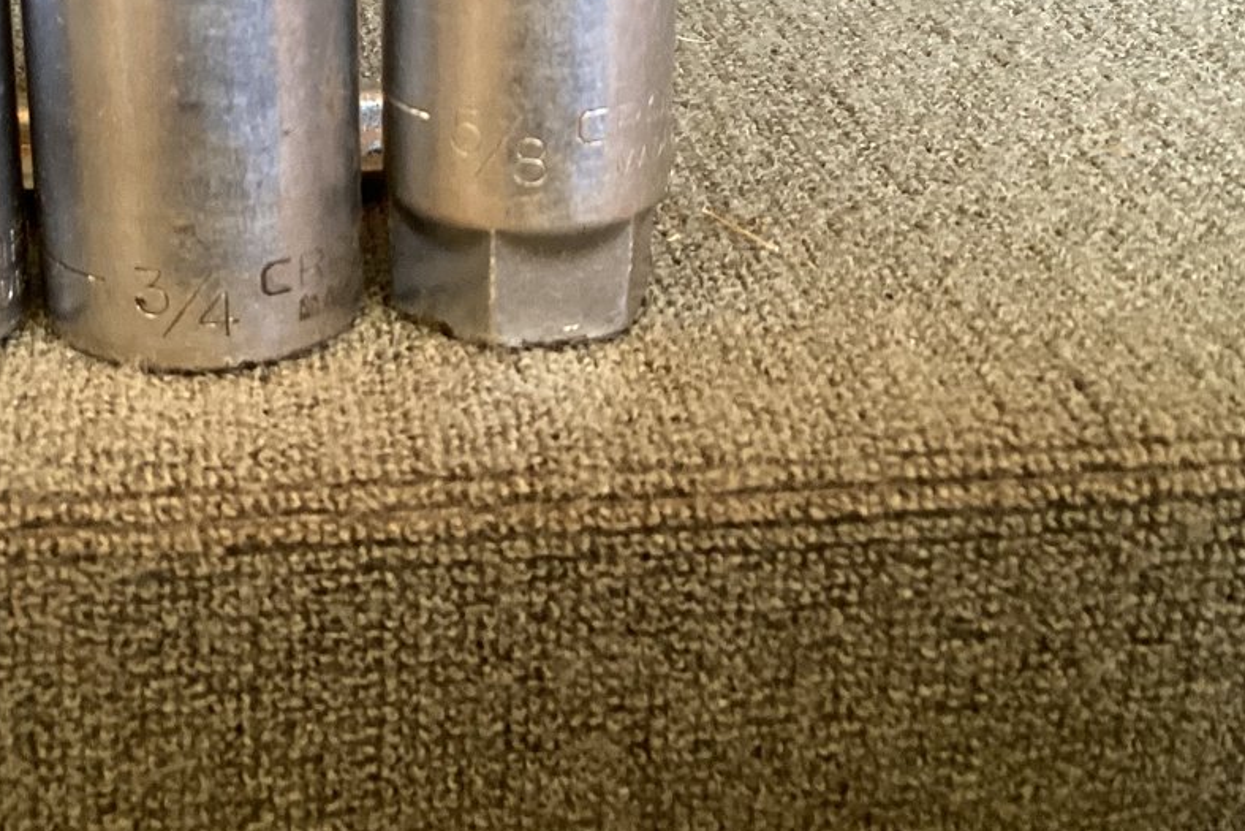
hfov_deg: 32.0
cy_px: 219
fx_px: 2144
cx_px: 369
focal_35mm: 62
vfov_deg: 21.7
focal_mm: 3.3
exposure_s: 1/60
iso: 320
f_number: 2.4
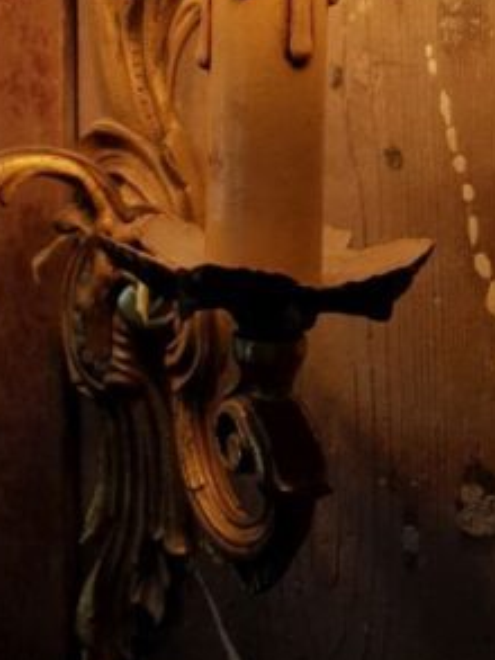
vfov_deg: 25.0
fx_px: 1353
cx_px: 32
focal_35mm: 71
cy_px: -104
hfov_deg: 20.2
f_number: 1.7
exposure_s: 1/100
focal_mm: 4.2
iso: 50
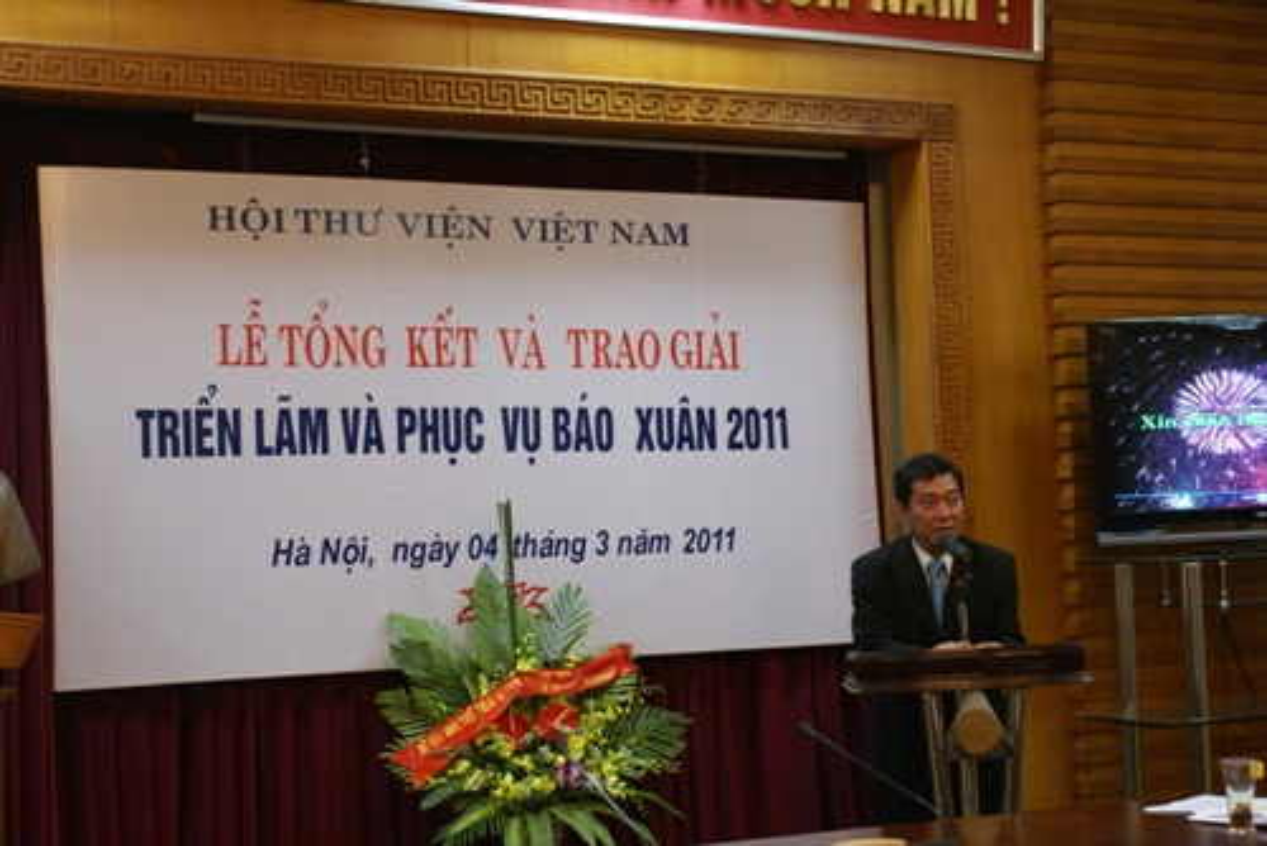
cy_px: 423
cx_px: 634
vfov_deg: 22.7
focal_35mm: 60
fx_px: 2113
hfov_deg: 33.4
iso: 800
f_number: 5.6
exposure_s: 1/20
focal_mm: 40
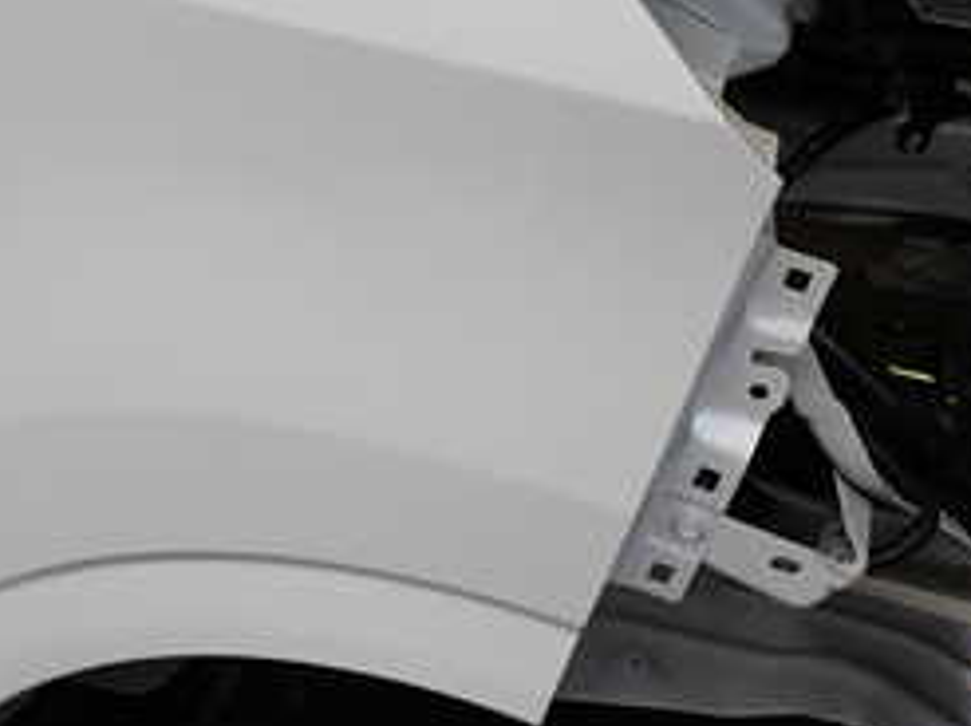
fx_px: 1709
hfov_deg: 30.5
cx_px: 130
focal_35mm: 61
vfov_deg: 23.8
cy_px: 221
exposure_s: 1/125
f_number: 2.8
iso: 100
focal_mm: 4.5
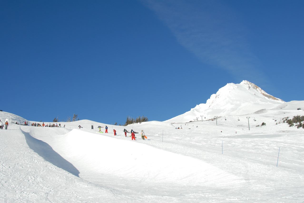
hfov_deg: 53.1
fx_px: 304
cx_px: 152
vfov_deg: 37.0
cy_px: 102
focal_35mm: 36
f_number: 11
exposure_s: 1/500
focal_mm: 24
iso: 200
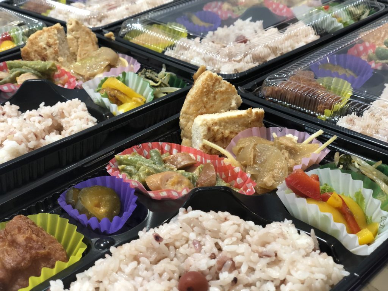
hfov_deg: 36.8
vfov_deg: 28.0
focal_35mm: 52
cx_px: 194
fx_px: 583
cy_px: 146
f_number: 2.4
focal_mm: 6
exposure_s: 1/38
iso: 125
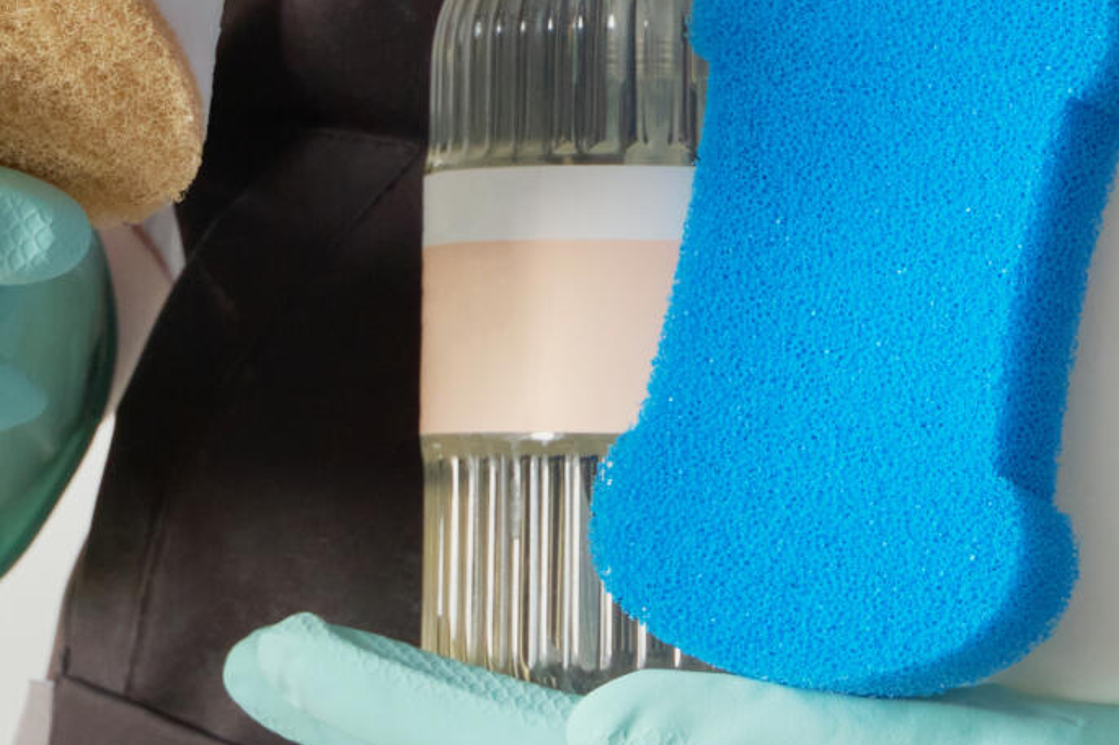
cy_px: -112
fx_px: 5220
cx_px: 613
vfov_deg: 8.1
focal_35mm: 168
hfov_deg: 12.2
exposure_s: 1/50
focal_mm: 30
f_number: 5.6
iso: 640
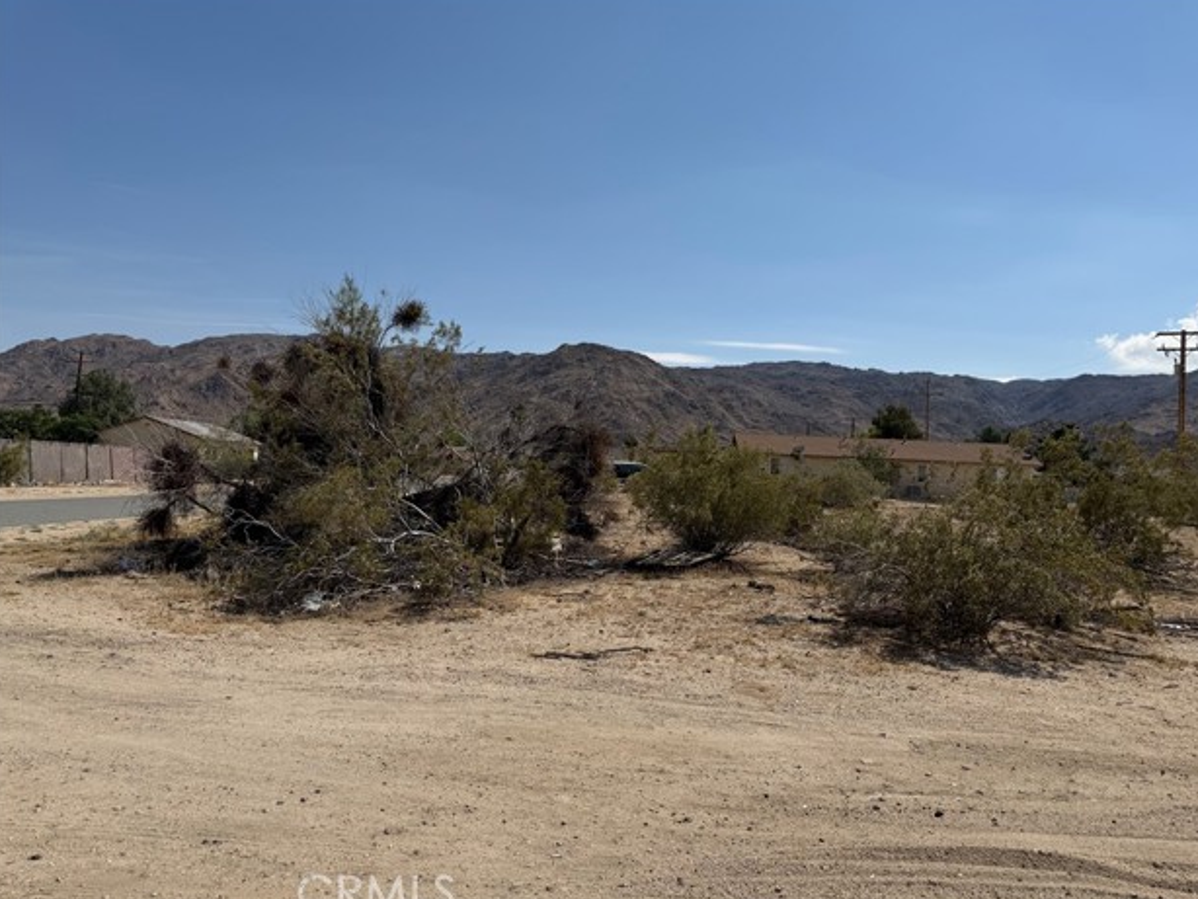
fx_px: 866
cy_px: 452
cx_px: 619
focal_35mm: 25
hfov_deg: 69.4
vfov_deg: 54.9
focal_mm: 6.76
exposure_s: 1/10309
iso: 80
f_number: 1.78
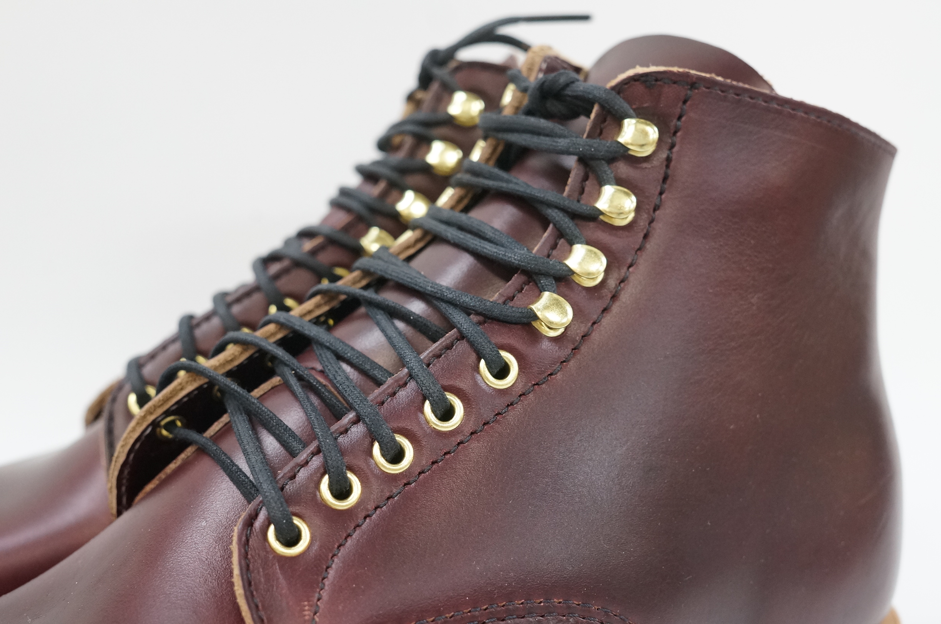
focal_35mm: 45
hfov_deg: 43.7
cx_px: 470
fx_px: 1174
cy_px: 312
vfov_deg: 29.8
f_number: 4.5
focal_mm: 30
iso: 1600
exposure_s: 1/60
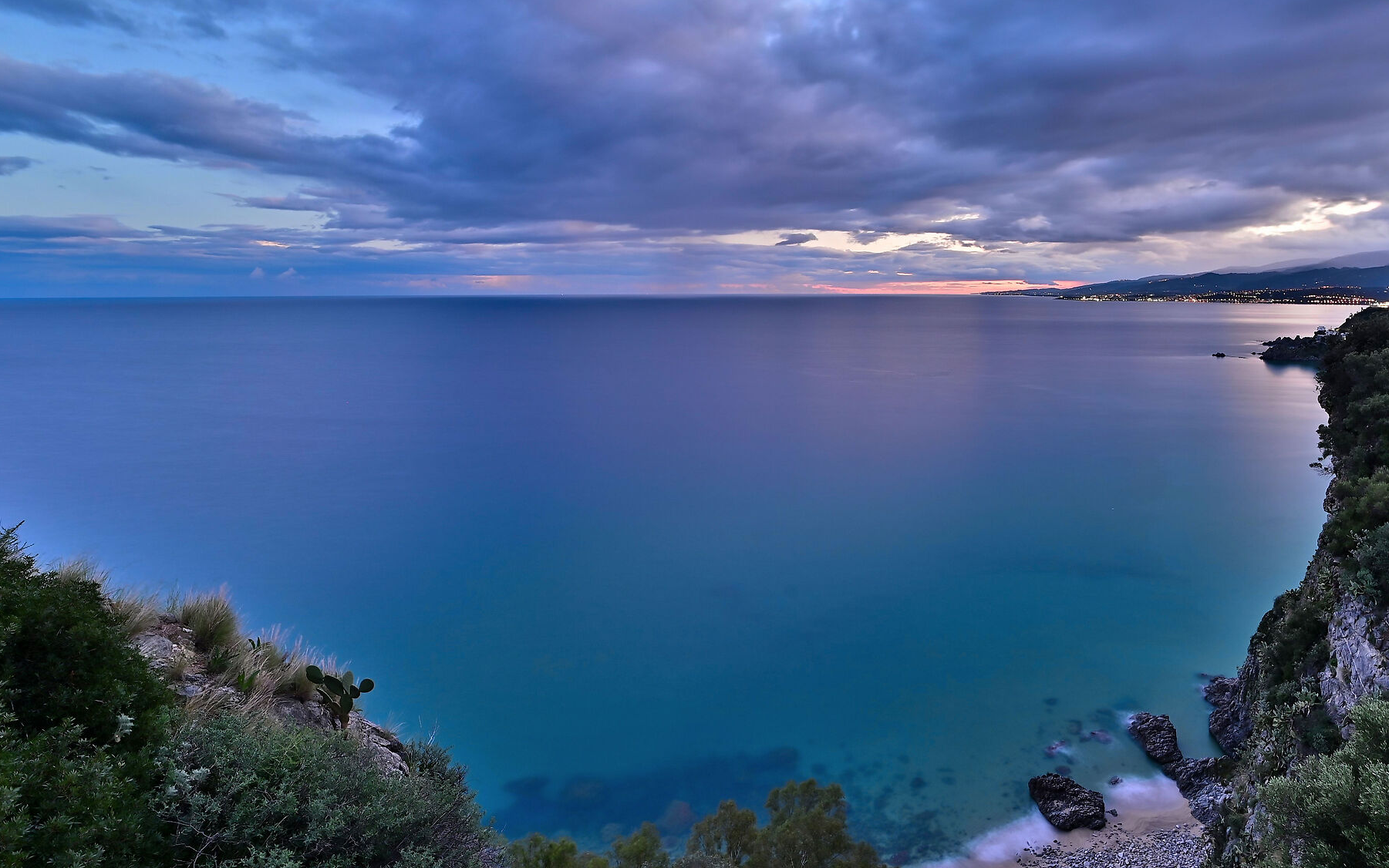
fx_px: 719
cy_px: 330
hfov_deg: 86.2
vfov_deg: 61.5
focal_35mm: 19
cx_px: 874
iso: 100
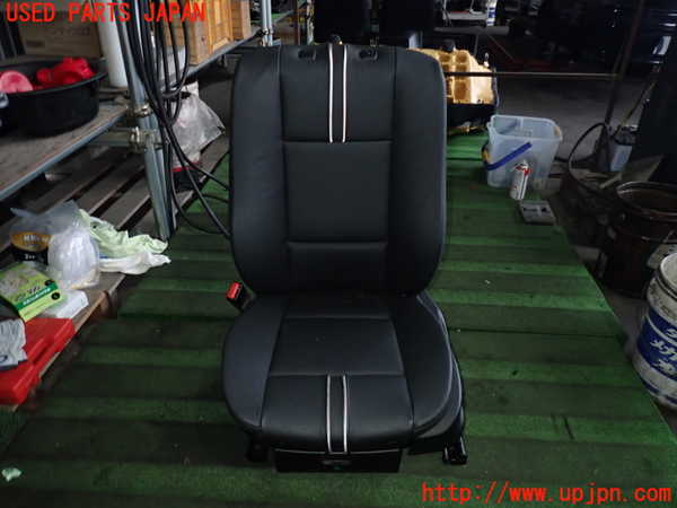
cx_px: 338
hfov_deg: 69.4
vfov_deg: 54.9
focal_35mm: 25
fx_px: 489
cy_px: 254
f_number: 5.6
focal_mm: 4.5
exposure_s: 1/30
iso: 320
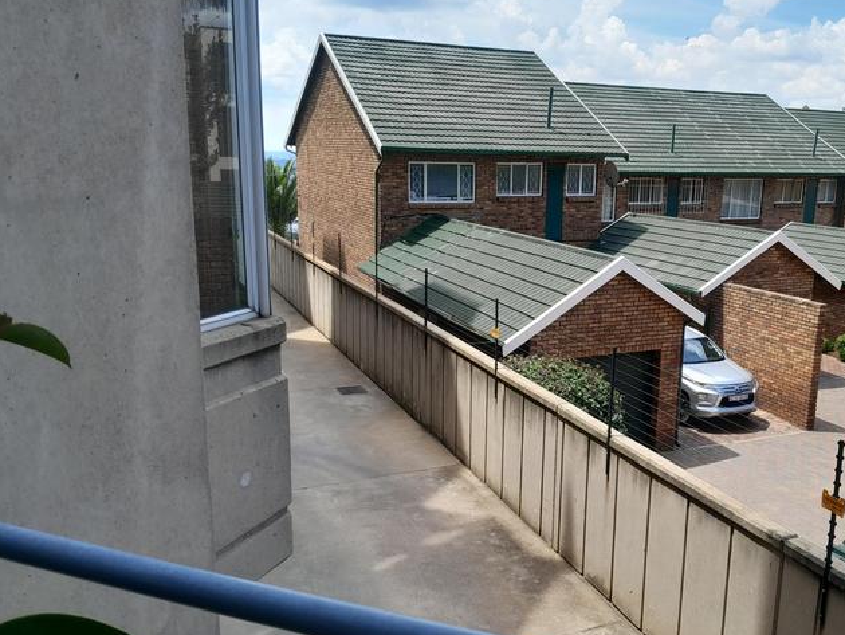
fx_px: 806
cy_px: 342
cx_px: 532
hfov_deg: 54.7
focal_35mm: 33
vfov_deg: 42.9
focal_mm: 3.98
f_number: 1.8
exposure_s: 1/264
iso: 40
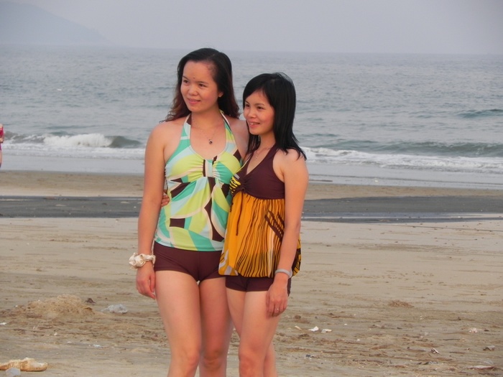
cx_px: 252
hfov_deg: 8.0
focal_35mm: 247
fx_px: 3589
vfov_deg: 6.0
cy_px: 188
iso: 191
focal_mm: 44
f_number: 4.5
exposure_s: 1/125
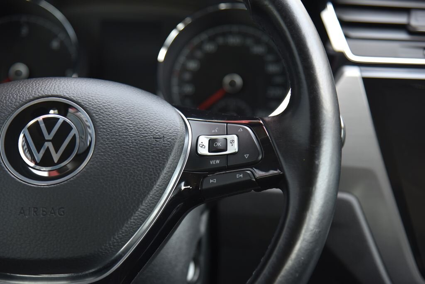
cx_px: 212
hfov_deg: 17.1
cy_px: 142
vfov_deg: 11.4
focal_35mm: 120
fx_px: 1417
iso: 500
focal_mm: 120
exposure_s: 1/80
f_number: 4.5
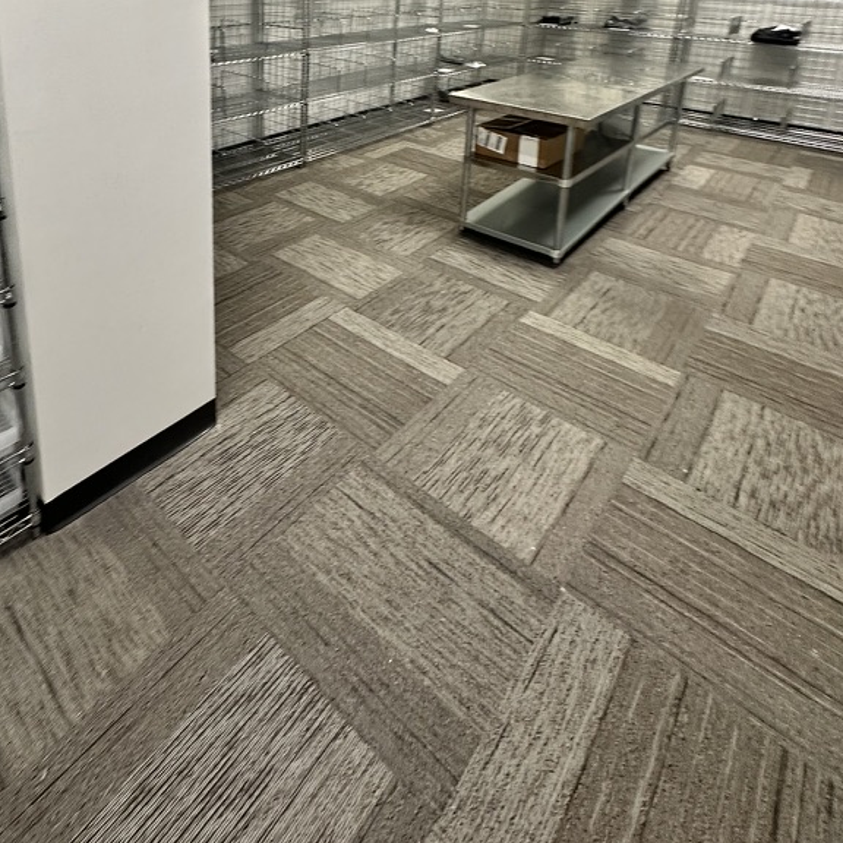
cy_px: 113
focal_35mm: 22
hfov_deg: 68.0
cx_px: 293
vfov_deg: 60.8
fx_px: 606
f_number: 2.2
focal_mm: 2.22
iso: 250
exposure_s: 1/62
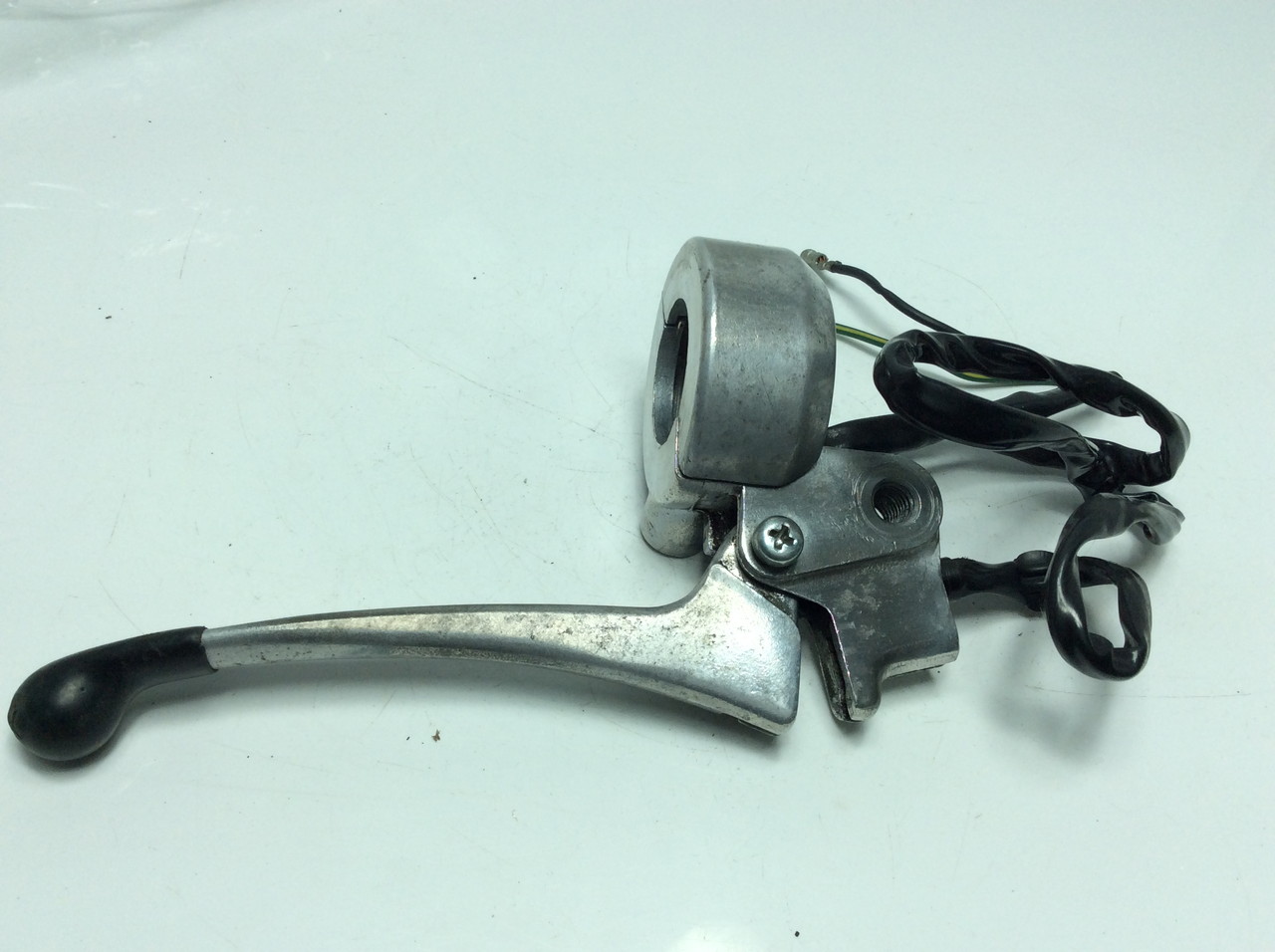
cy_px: 476
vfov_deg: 44.1
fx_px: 1177
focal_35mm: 32
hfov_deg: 56.9
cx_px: 638
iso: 32
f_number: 2.4
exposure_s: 1/566
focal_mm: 3.3
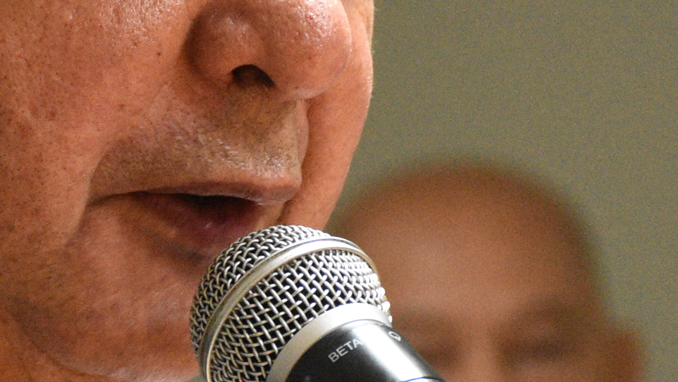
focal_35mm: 543
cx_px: 199
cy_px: 196
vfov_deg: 2.2
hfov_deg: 4.0
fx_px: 9763
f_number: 5.6
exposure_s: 1/80
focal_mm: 95
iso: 4000
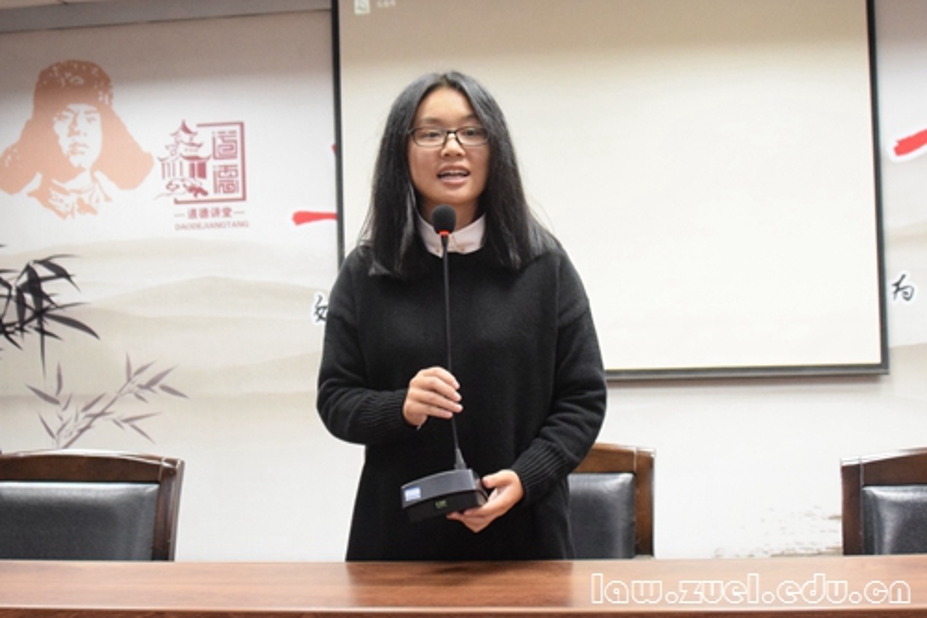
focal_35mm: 42
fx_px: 1081
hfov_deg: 46.4
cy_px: 309
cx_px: 464
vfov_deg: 31.9
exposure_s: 1/60
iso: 3200
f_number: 3.5
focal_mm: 28
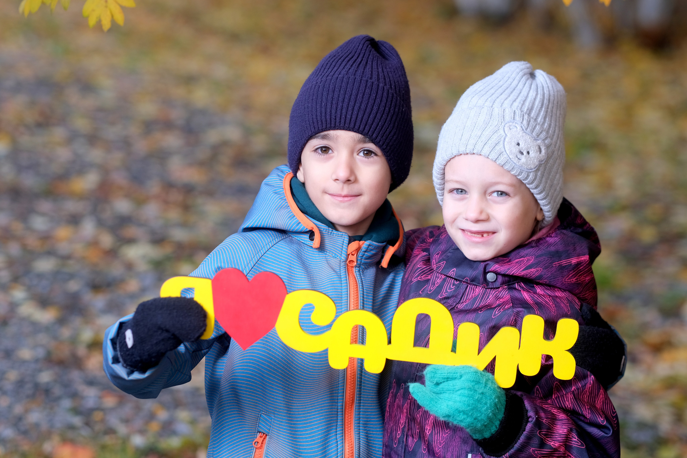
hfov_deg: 15.2
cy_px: 229
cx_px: 344
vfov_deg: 10.2
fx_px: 2576
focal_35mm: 135
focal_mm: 90
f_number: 2.5
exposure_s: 1/125
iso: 160
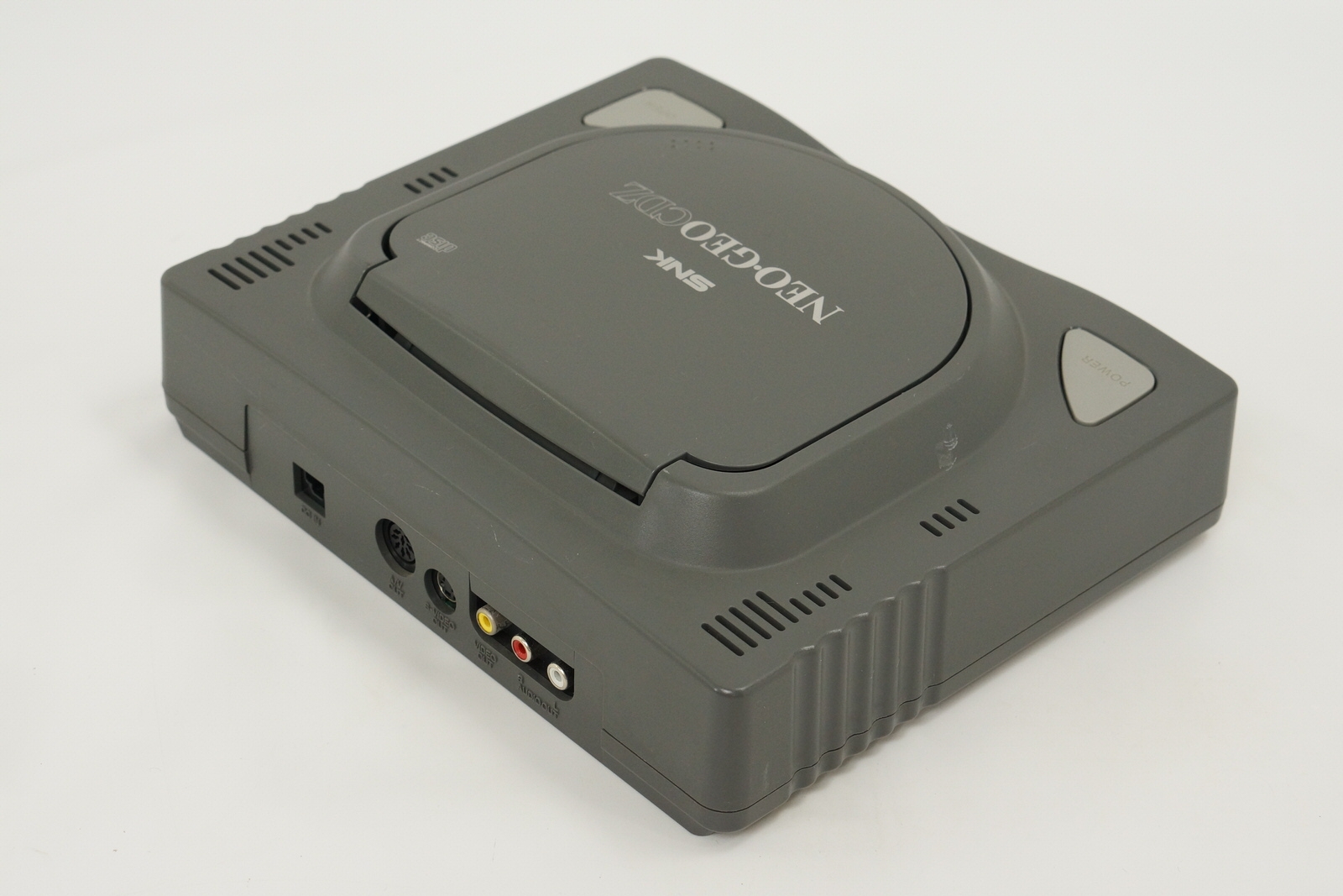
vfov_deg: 18.2
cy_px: 448
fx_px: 2798
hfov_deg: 27.0
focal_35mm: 75
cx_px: 672
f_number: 7.1
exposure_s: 1/50
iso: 800
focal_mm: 50
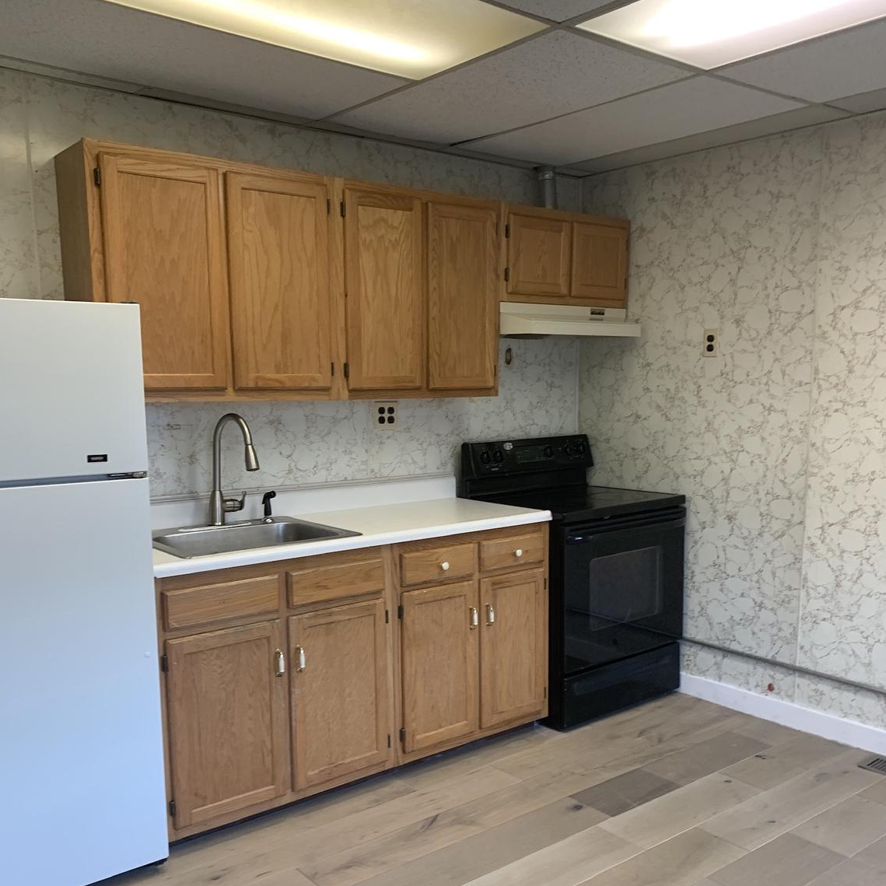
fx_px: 898
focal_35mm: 31
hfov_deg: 52.5
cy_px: 509
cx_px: 443
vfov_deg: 52.3
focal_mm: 4.25
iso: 80
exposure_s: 1/60
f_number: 1.8
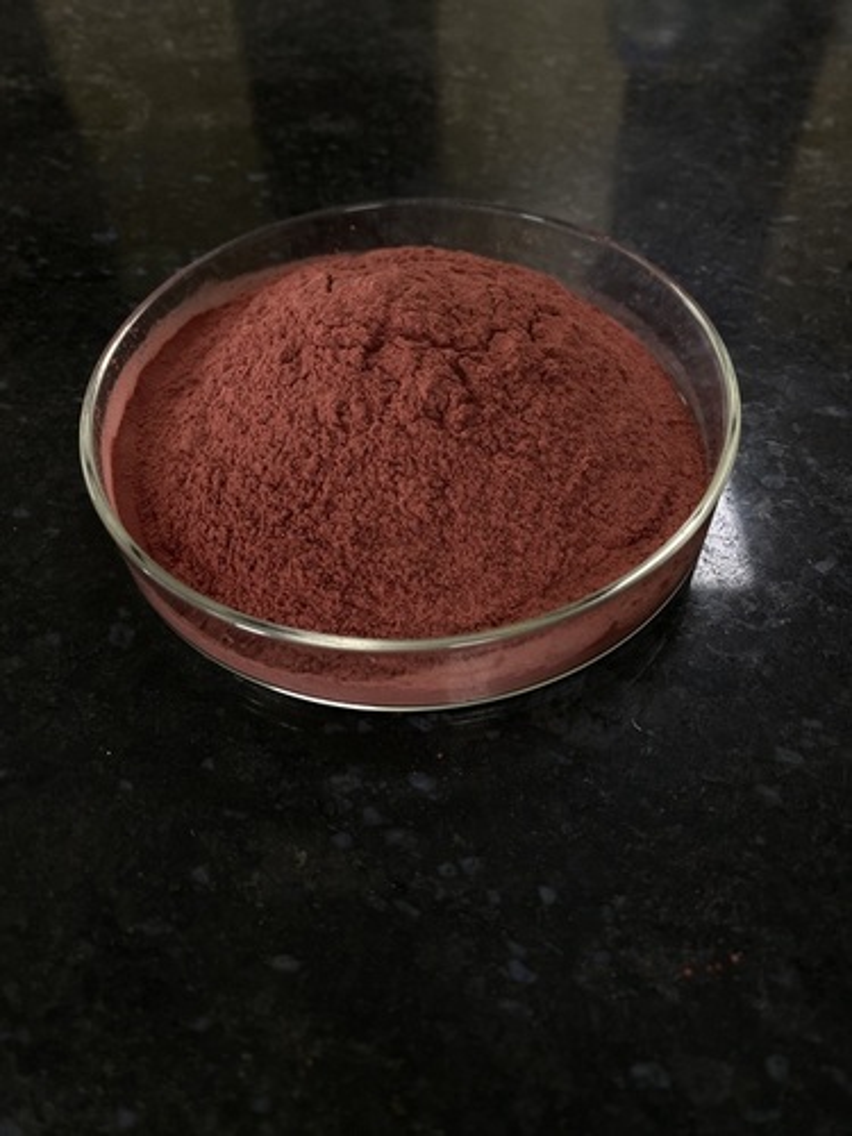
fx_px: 853
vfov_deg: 67.3
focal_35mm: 26
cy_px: 568
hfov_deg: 53.1
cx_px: 426
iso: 125
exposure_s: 1/100
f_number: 1.8
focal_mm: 4.25
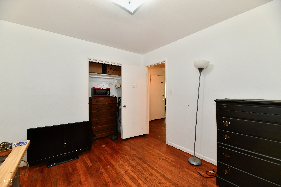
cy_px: 94
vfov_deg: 81.2
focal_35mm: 14
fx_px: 109
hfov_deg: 104.3
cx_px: 140
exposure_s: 1/60
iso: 800
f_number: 7.1
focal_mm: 14
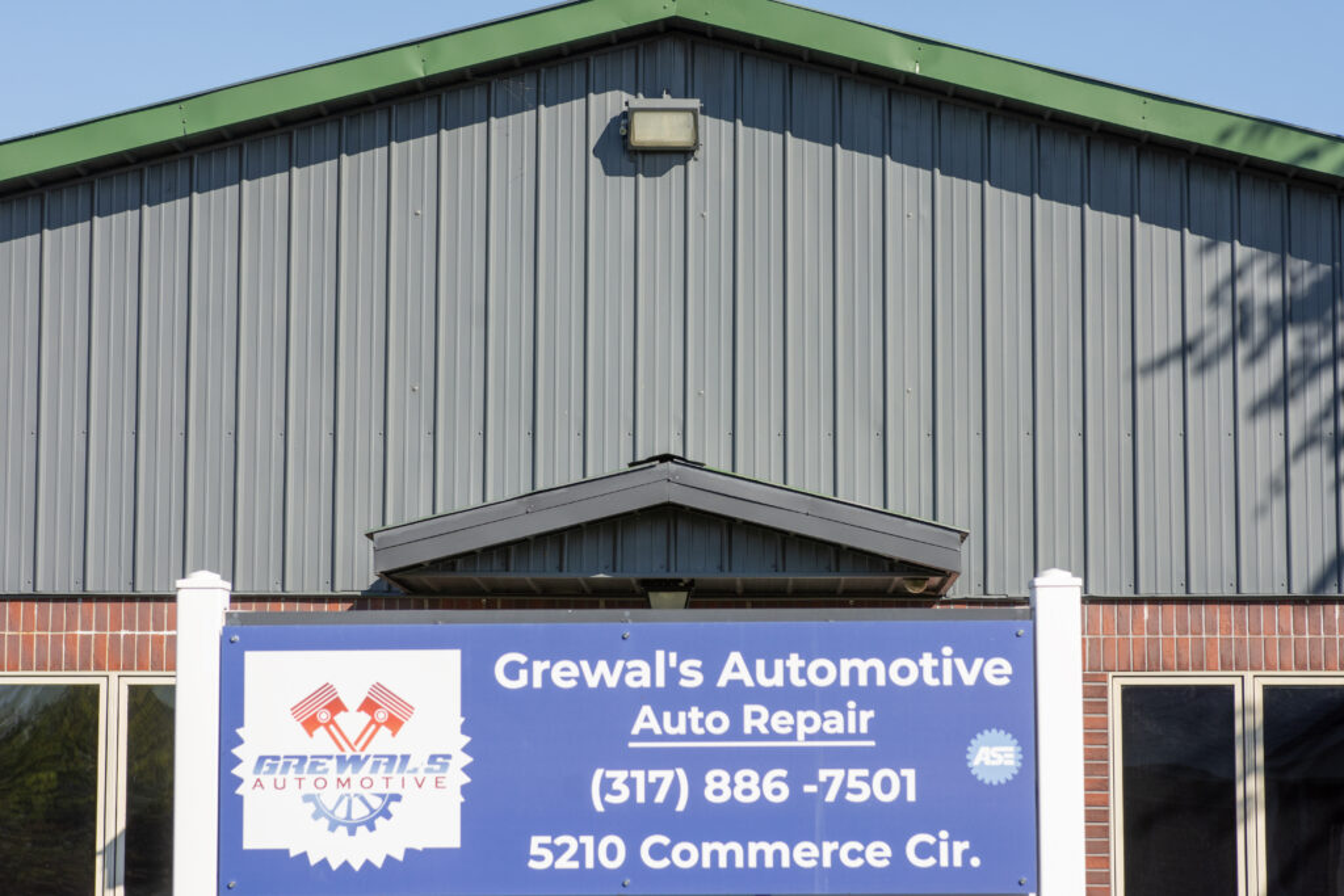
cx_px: 672
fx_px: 3920
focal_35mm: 105
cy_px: 448
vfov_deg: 13.0
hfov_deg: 19.5
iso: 250
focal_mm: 70
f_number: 5.6
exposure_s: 1/800
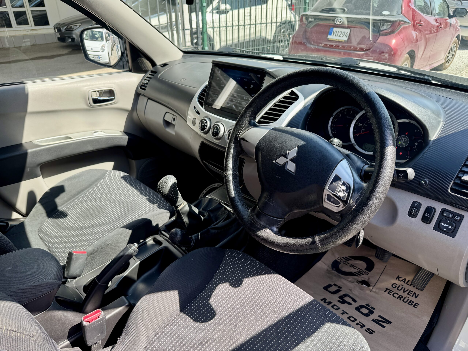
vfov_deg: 56.8
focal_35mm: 24
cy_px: 176
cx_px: 234
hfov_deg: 71.6
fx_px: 324
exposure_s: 1/474
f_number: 1.78
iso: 80
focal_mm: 6.76
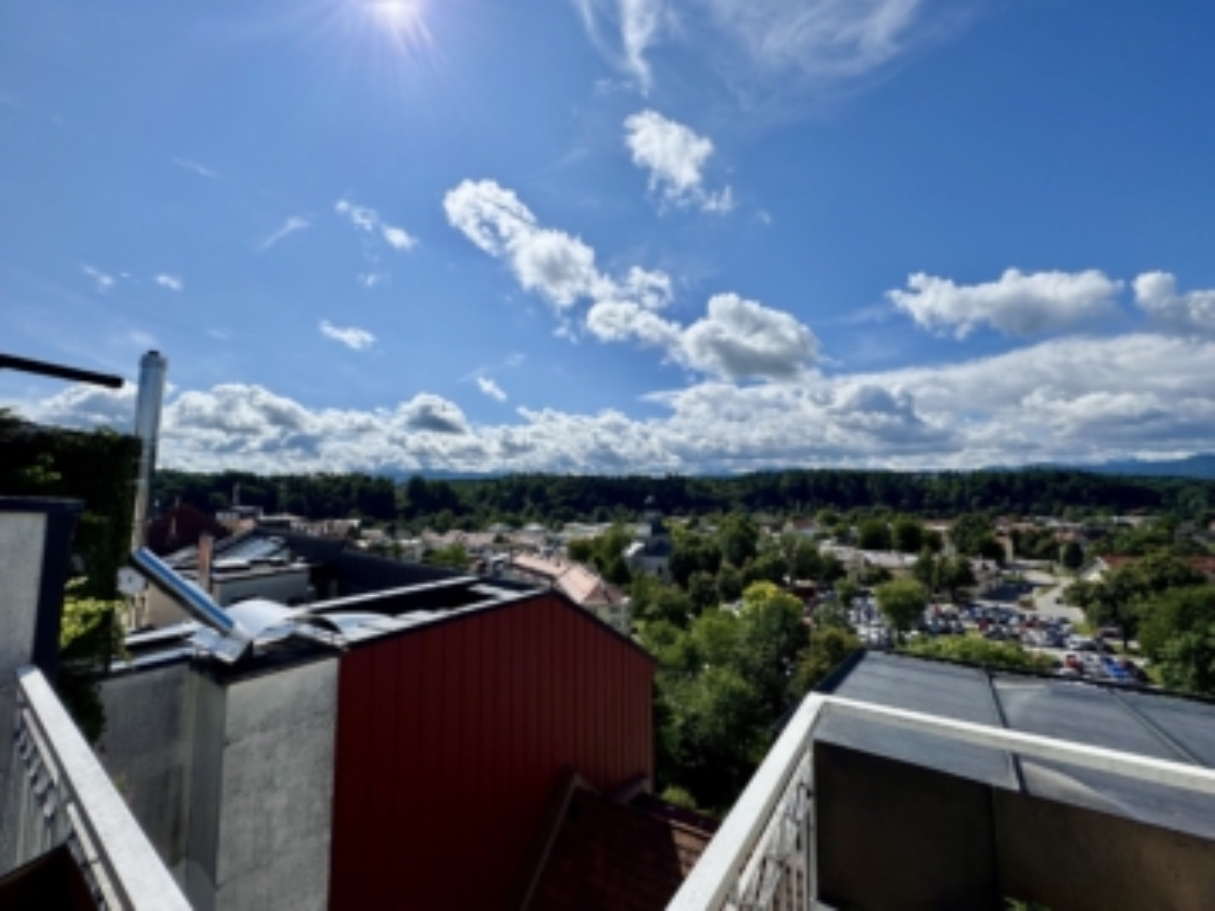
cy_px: 456
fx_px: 491
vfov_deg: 85.7
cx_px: 608
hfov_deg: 102.1
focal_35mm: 14
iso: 40
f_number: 2.2
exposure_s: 1/4132
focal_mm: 2.22
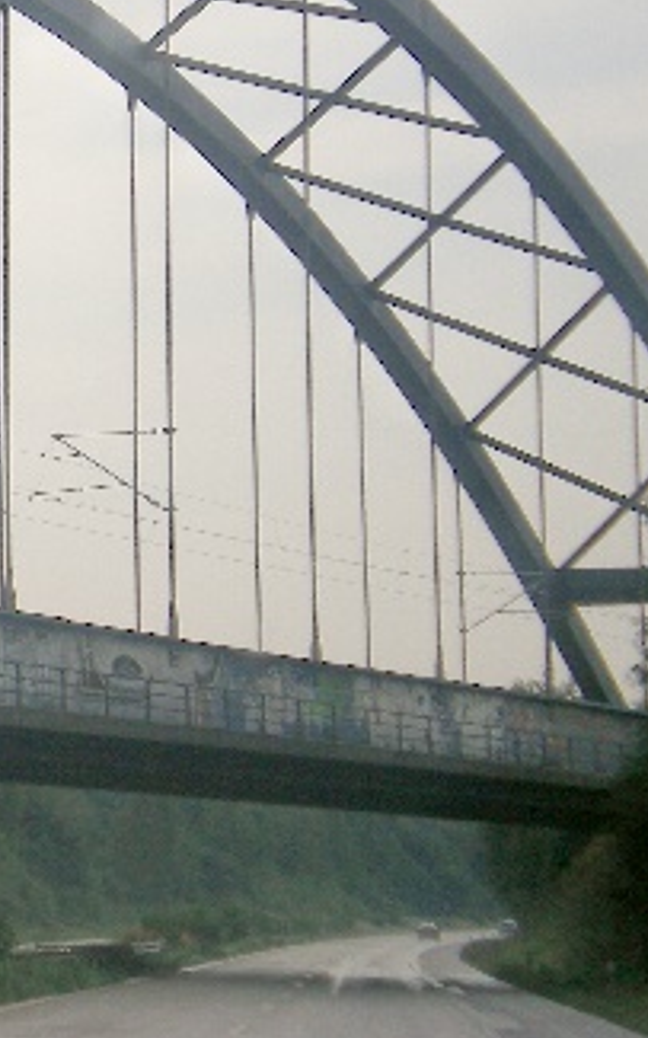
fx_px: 4184
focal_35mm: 148
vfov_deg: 14.1
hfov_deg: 8.7
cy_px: 319
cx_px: -220
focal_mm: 12.3
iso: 64
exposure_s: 1/320
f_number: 4.6
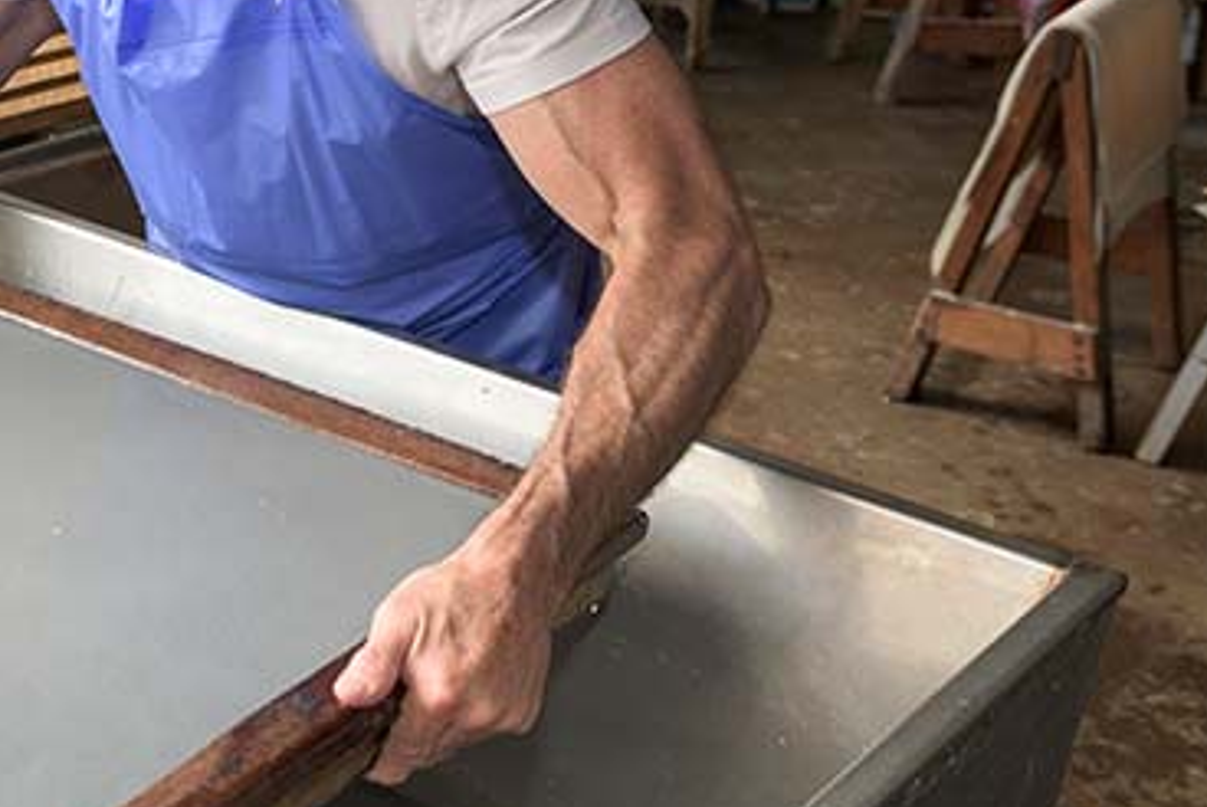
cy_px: 230
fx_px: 2114
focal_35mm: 63
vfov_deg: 21.5
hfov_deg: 29.9
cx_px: 31
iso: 200
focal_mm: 32
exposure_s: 1/80
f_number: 5.6
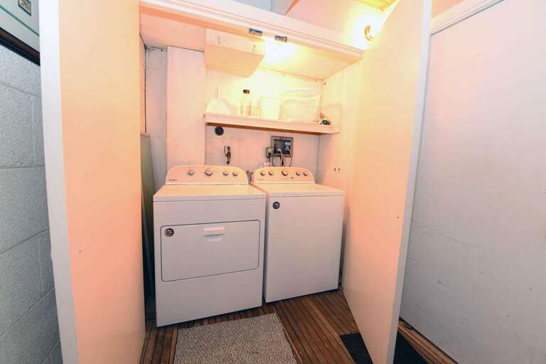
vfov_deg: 81.2
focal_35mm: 14
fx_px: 212
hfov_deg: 104.3
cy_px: 182
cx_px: 273
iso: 1000
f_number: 7.1
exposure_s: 1/15
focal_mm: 14
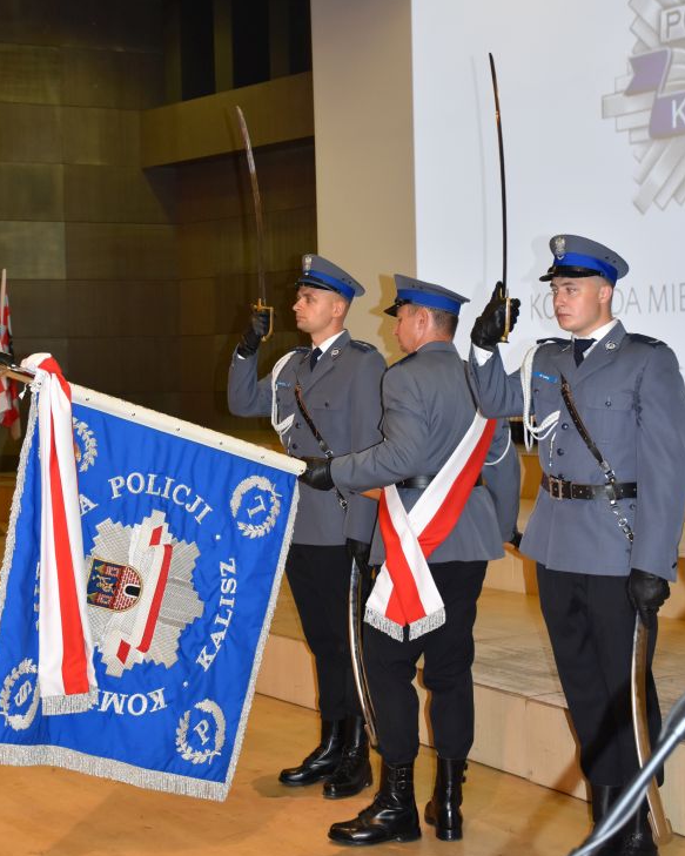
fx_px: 1597
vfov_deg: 30.0
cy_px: 353
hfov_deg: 24.2
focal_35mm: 63
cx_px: 333
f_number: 4.5
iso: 800
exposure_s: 1/80
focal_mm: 34
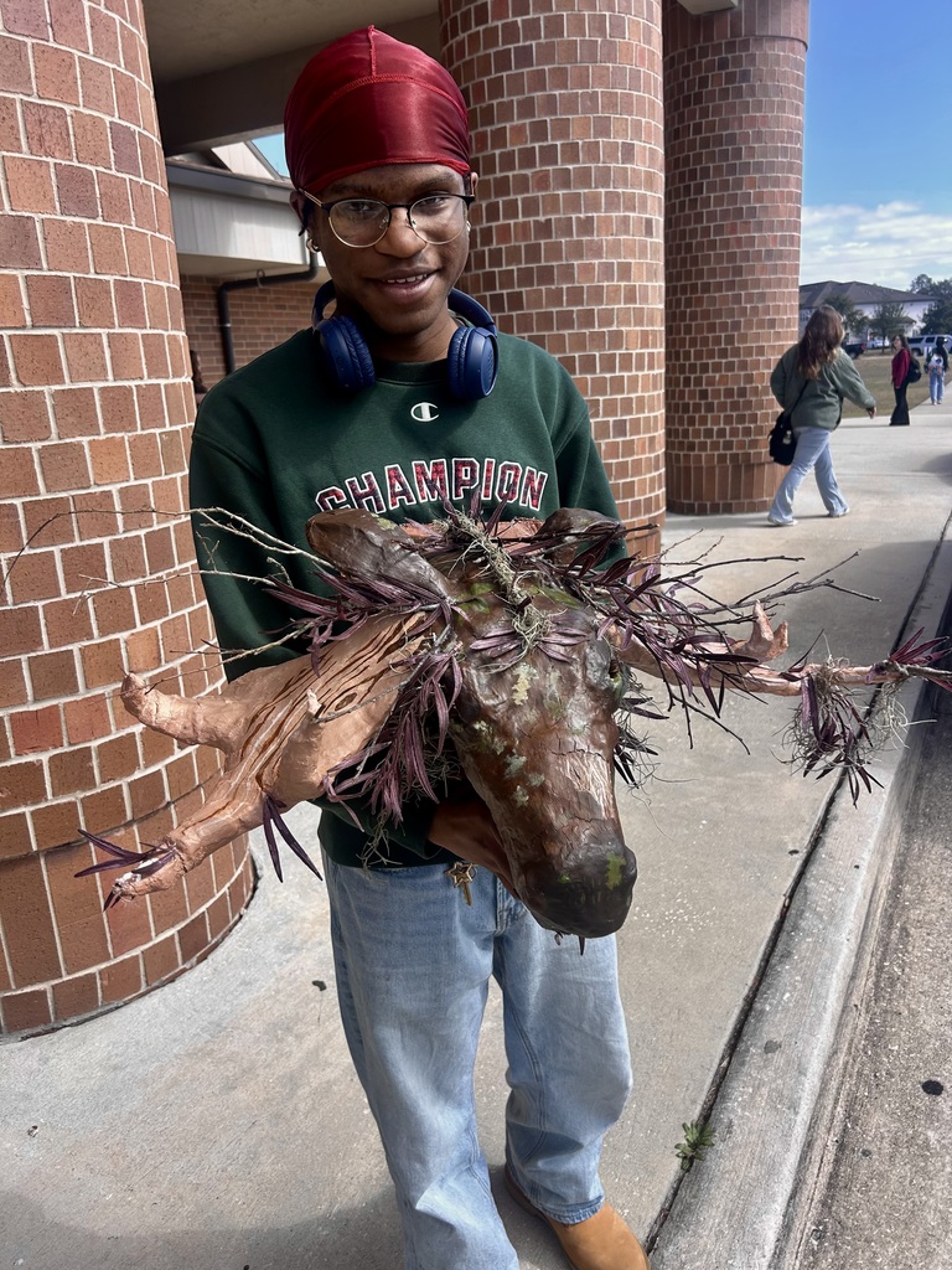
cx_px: 476
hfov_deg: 53.1
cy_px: 635
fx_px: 953
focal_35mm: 26
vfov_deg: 67.3
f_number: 1.5
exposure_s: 1/1597
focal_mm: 5.7
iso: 50
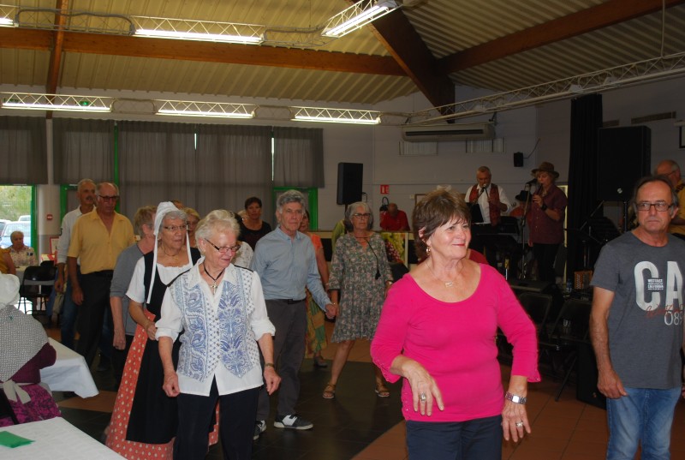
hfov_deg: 46.3
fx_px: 801
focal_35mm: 42
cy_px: 230
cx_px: 342
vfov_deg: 32.0
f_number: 4.5
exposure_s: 1/60
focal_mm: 28
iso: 250
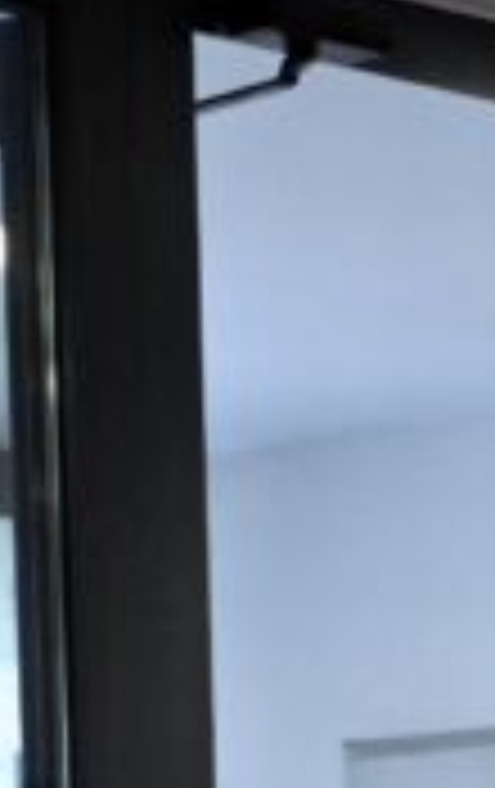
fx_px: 5396
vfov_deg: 8.0
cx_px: 1170
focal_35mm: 251
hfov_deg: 5.1
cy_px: 1603
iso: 3200
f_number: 3.2
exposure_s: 1/400
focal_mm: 36
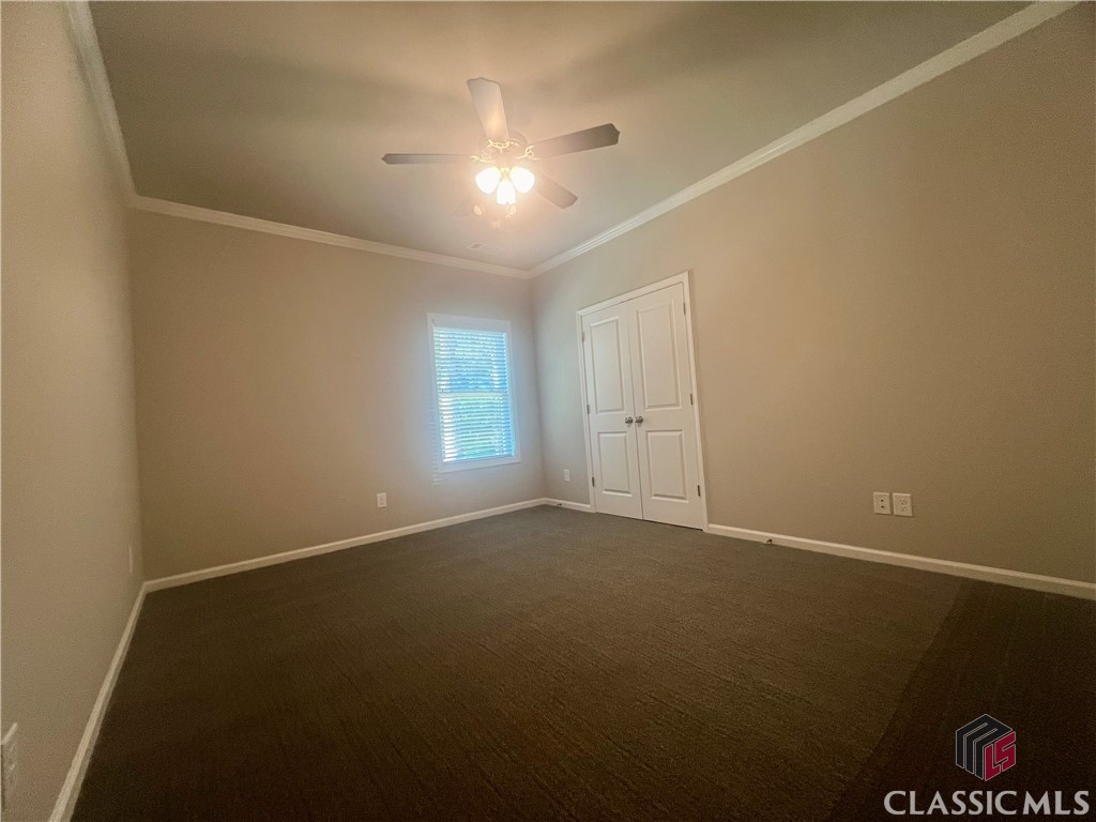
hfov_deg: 106.2
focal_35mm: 13
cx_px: 548
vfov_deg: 89.9
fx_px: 412
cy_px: 411
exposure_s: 1/60
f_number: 1.8
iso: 160
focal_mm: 1.57
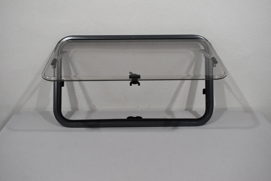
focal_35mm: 40
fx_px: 305
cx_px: 136
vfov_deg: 33.0
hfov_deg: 47.9
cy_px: 90
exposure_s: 1/125
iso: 400
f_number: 5.6
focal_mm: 27
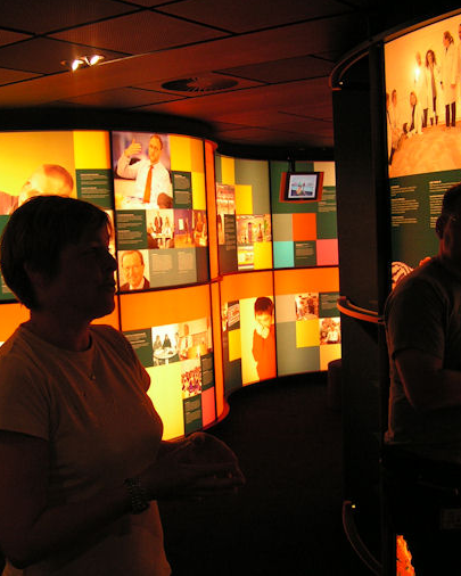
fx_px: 852
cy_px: 286
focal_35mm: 50
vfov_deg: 37.3
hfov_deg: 30.3
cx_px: 238
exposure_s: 1/40
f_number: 2.8
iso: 80
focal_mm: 6.3
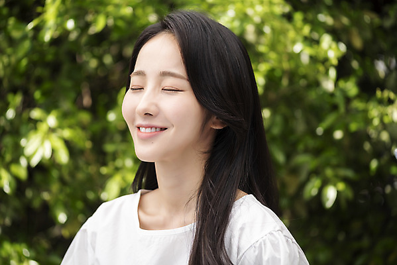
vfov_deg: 13.1
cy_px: 132
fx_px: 1158
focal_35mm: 105
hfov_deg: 19.4
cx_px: 198
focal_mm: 105
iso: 100
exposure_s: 1/400
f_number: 4
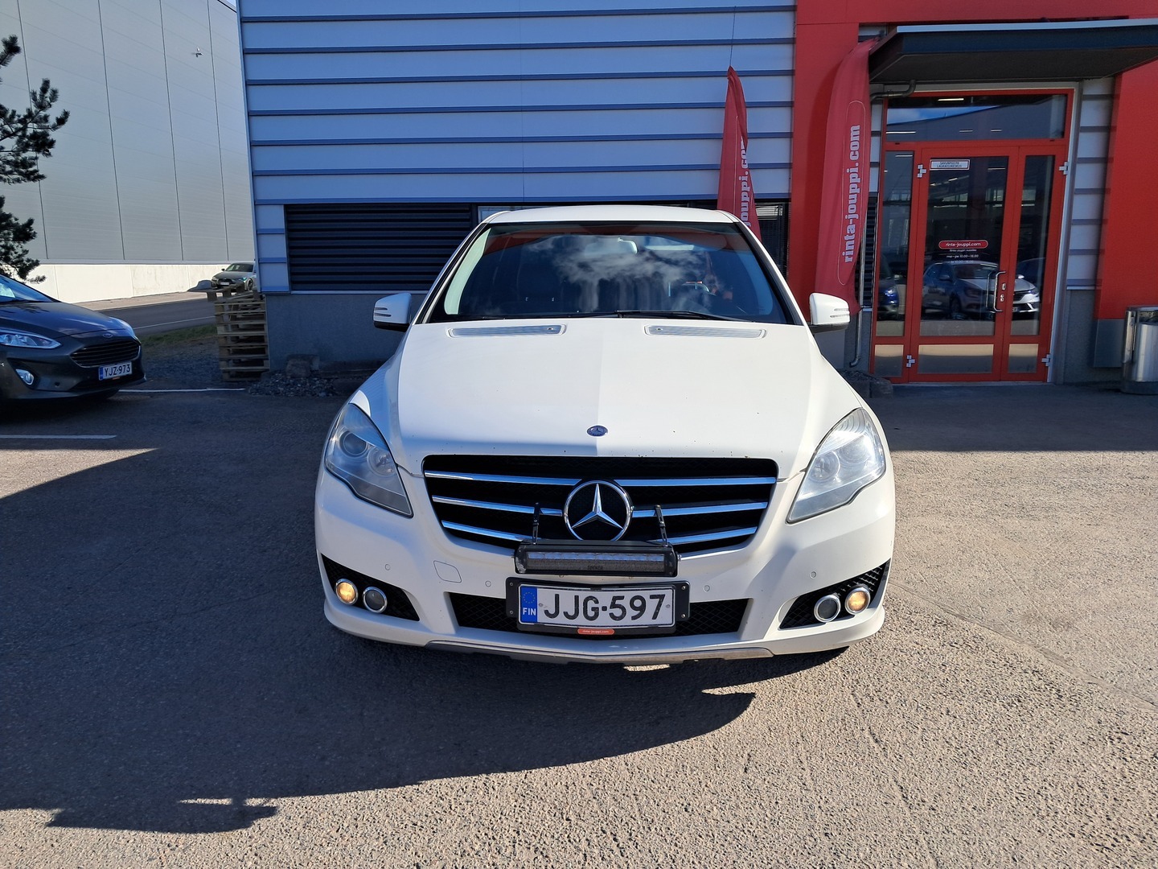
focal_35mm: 27
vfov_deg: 51.4
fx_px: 903
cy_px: 434
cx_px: 579
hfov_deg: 65.3
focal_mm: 4
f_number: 1.8
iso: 50
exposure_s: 1/724
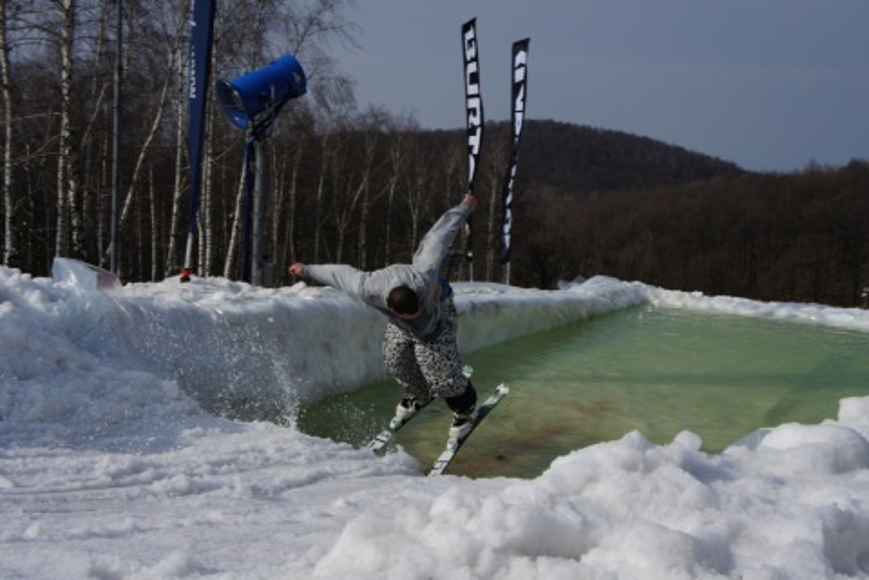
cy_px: 290
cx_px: 434
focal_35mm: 46
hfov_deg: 42.3
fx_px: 1122
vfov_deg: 28.9
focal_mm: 31
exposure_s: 1/500
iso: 200
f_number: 13
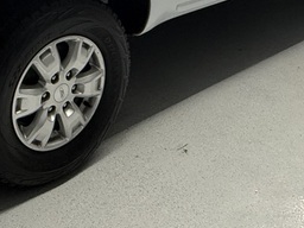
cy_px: -104
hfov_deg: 32.3
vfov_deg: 22.1
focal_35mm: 56
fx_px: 492
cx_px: 18
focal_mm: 2.22
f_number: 2.2
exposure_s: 1/100
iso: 250
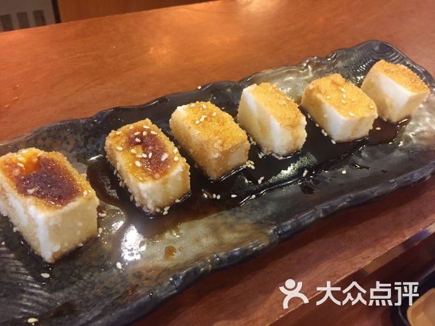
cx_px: 218
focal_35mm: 29
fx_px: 364
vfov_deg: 48.2
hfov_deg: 61.7
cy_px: 163
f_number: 2.2
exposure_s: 1/25
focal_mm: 4.15
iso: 250
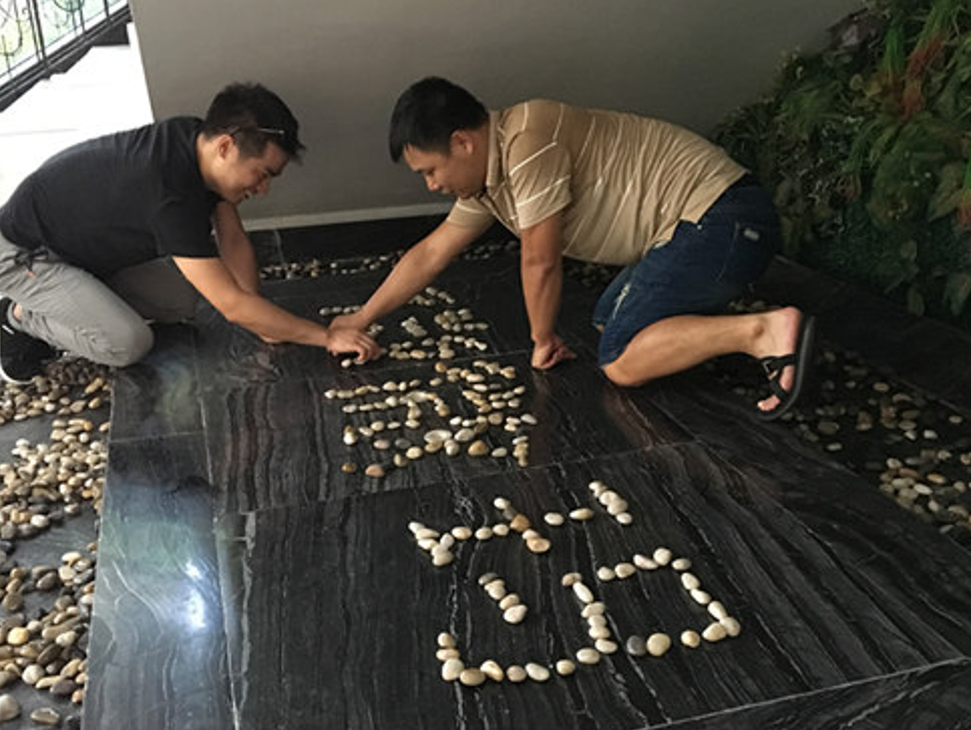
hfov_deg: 51.3
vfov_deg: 39.5
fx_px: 1011
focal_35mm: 36
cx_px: 474
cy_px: 446
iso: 400
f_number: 2.2
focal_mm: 4.15
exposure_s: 1/17
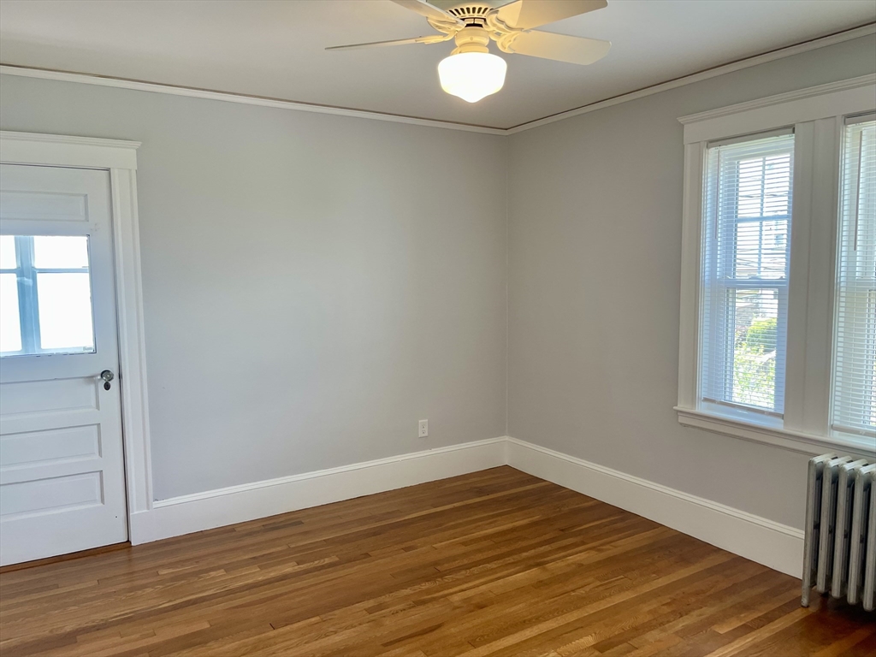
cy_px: 328
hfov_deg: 69.4
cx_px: 438
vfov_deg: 54.9
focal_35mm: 25
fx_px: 633
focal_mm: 5.1
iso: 100
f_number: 1.6
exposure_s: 1/120
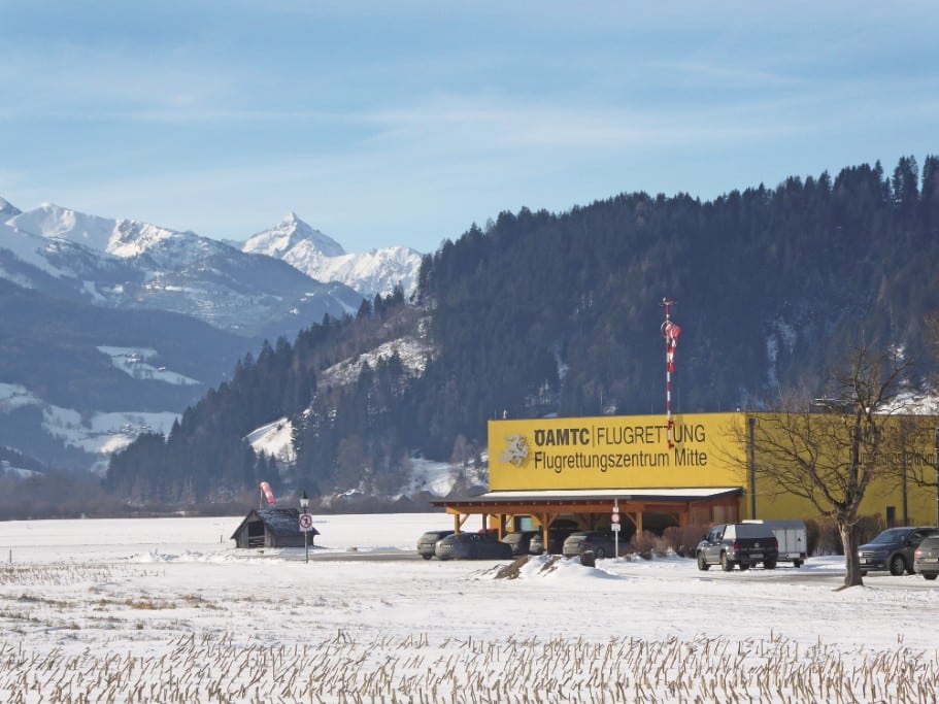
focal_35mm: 150
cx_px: 470
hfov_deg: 13.2
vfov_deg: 9.9
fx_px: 4068
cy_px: 352
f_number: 5.3
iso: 80
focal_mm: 24.2
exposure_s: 1/400
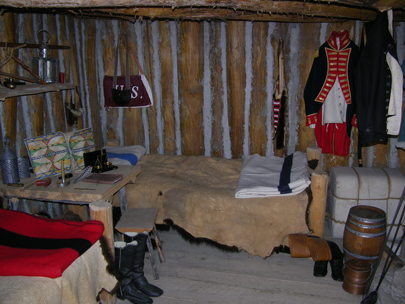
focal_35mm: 35
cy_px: 152
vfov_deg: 40.7
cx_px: 202
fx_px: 409
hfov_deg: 52.6
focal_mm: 8.9
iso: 50
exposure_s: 1/60.1
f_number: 2.8
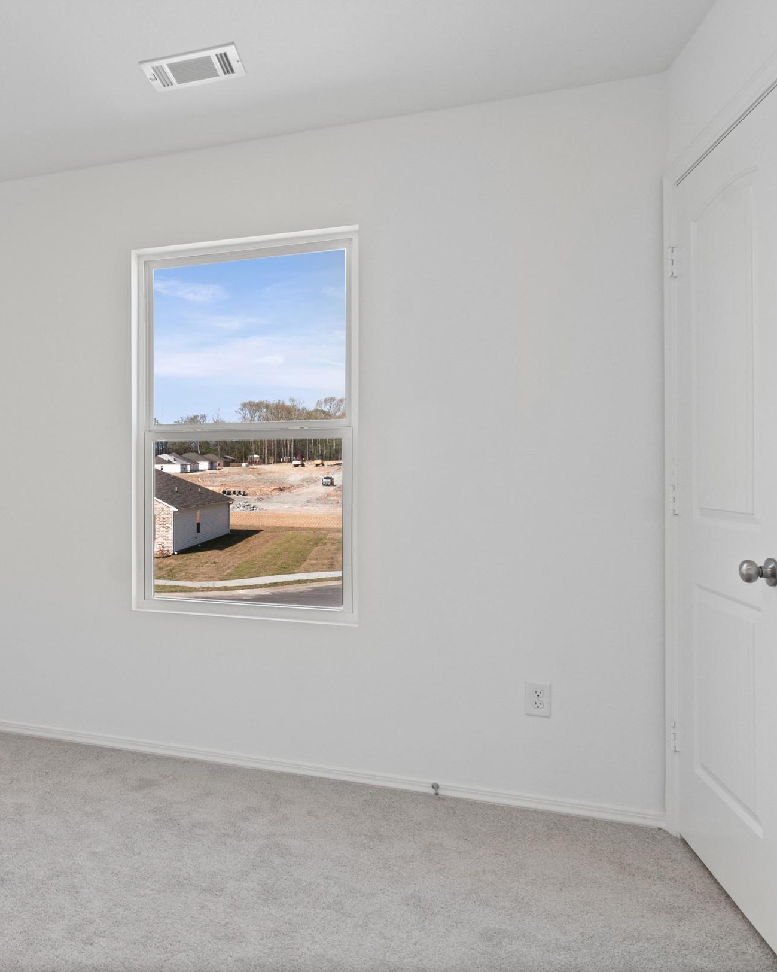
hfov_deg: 49.8
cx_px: 99
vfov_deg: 66.0
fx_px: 747
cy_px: 476
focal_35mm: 26
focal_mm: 12
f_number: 9
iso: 250
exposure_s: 1/13
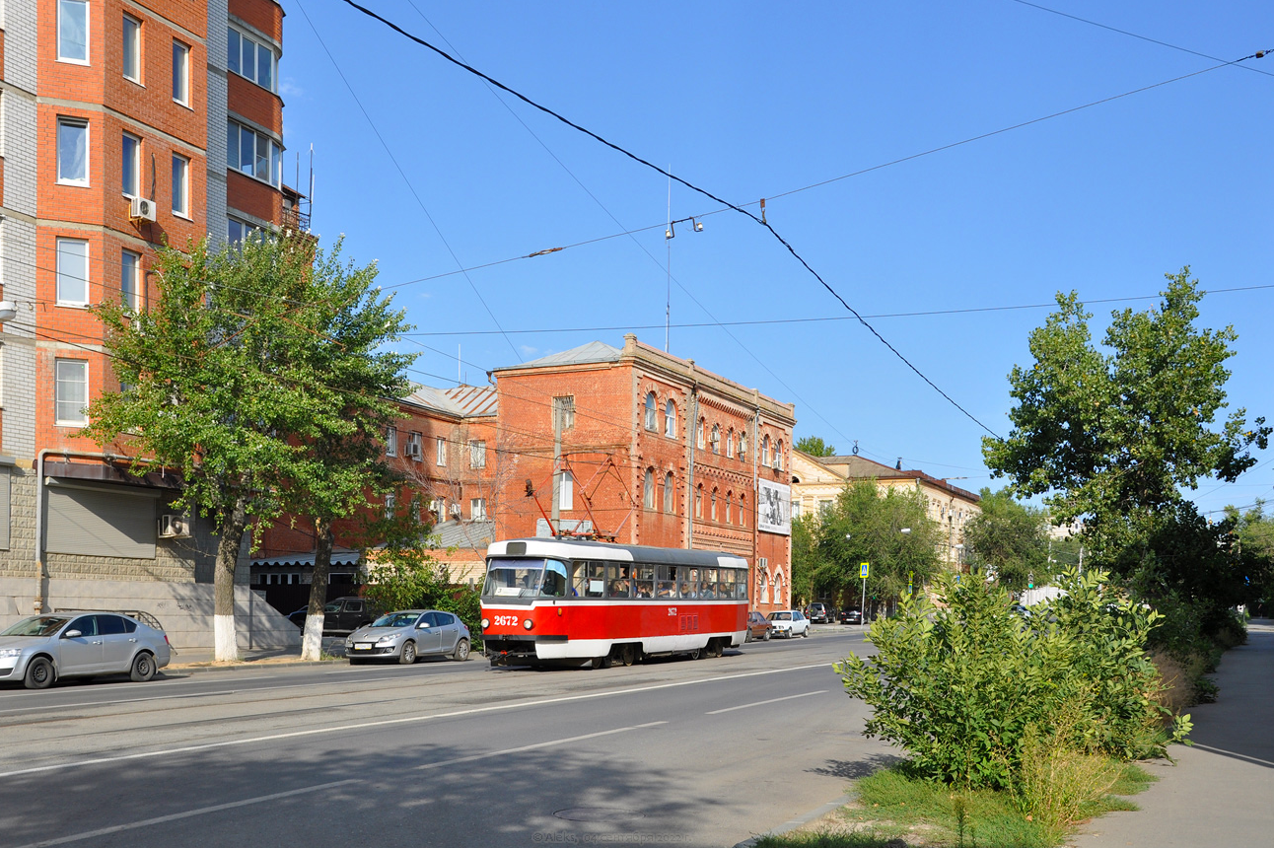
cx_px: 612
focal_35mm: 39
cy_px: 393
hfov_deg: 49.6
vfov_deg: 34.2
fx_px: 1379
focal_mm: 24
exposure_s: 1/500
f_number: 8
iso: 200
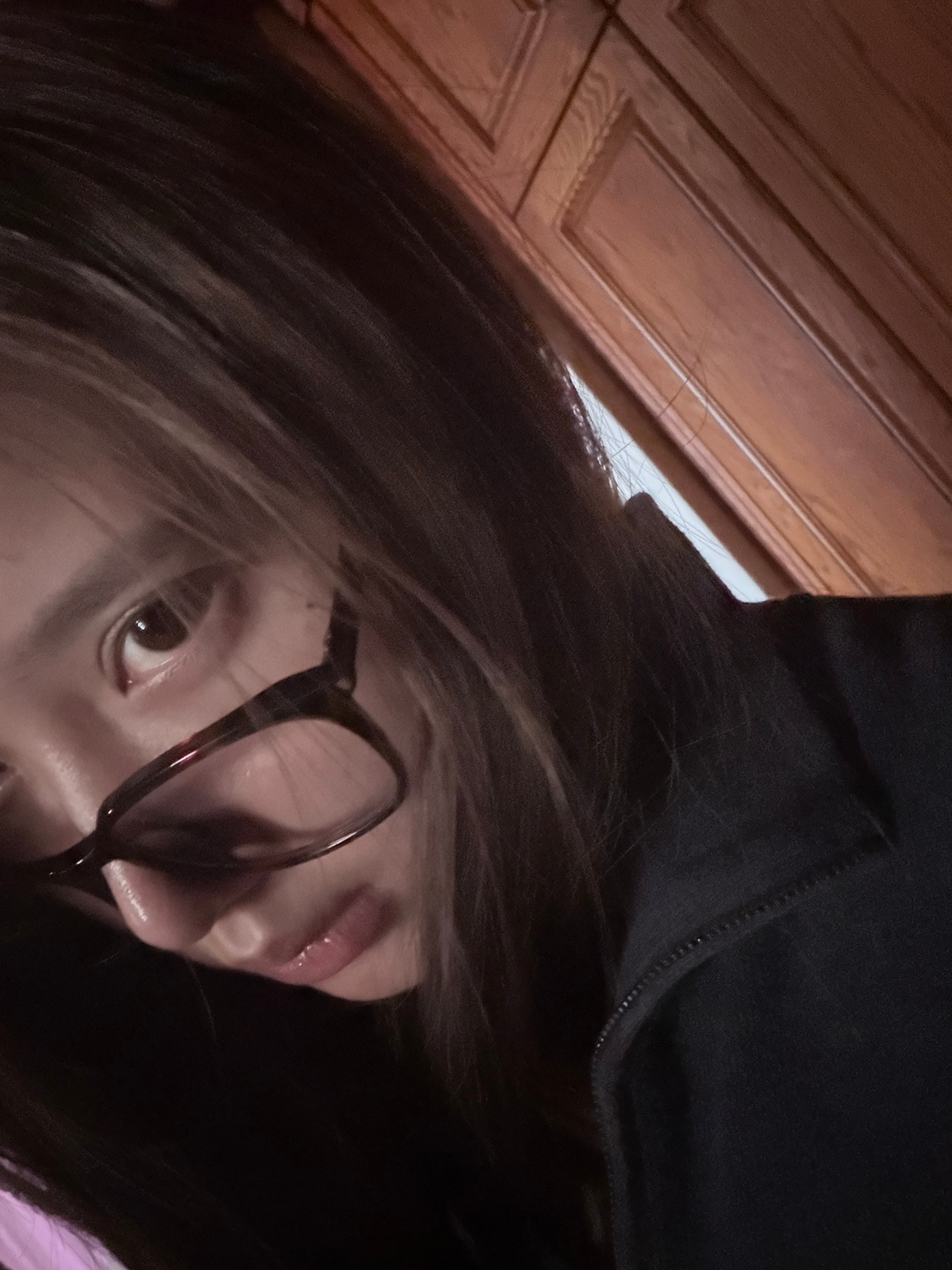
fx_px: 1100
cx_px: 476
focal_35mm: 30
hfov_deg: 46.8
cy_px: 635
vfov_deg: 60.0
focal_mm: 2.71
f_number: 1.9
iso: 2000
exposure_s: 1/15
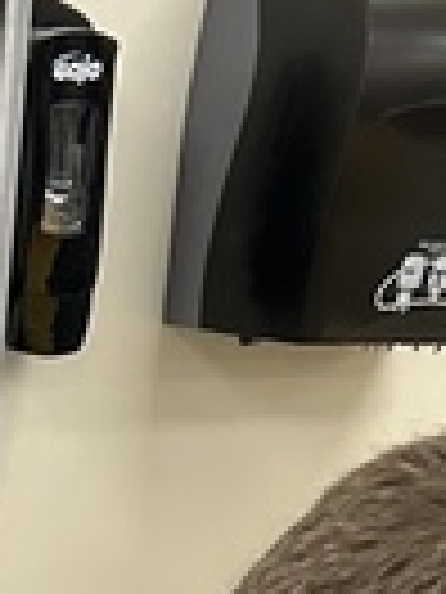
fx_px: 3453
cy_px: 1472
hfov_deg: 7.2
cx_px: -383
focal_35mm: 201
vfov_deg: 8.8
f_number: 1.5
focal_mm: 5.7
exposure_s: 1/120
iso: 80
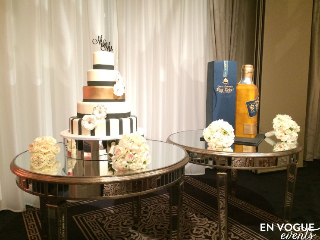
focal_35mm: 30
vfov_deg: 46.8
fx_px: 277
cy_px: 121
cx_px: 165
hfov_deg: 59.9
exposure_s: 1/15
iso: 320
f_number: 2.2
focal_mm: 4.15
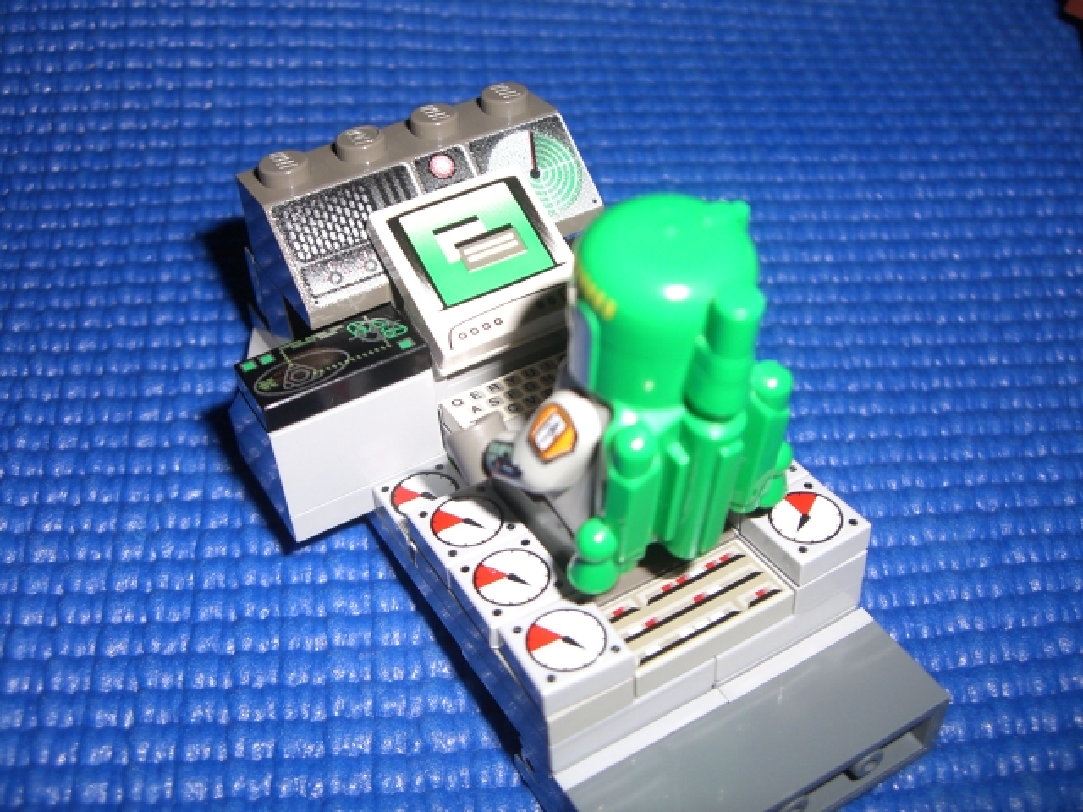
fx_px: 1189
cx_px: 542
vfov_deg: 37.7
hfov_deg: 49.0
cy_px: 406
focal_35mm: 38
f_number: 2.7
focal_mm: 6.2
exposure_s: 1/60
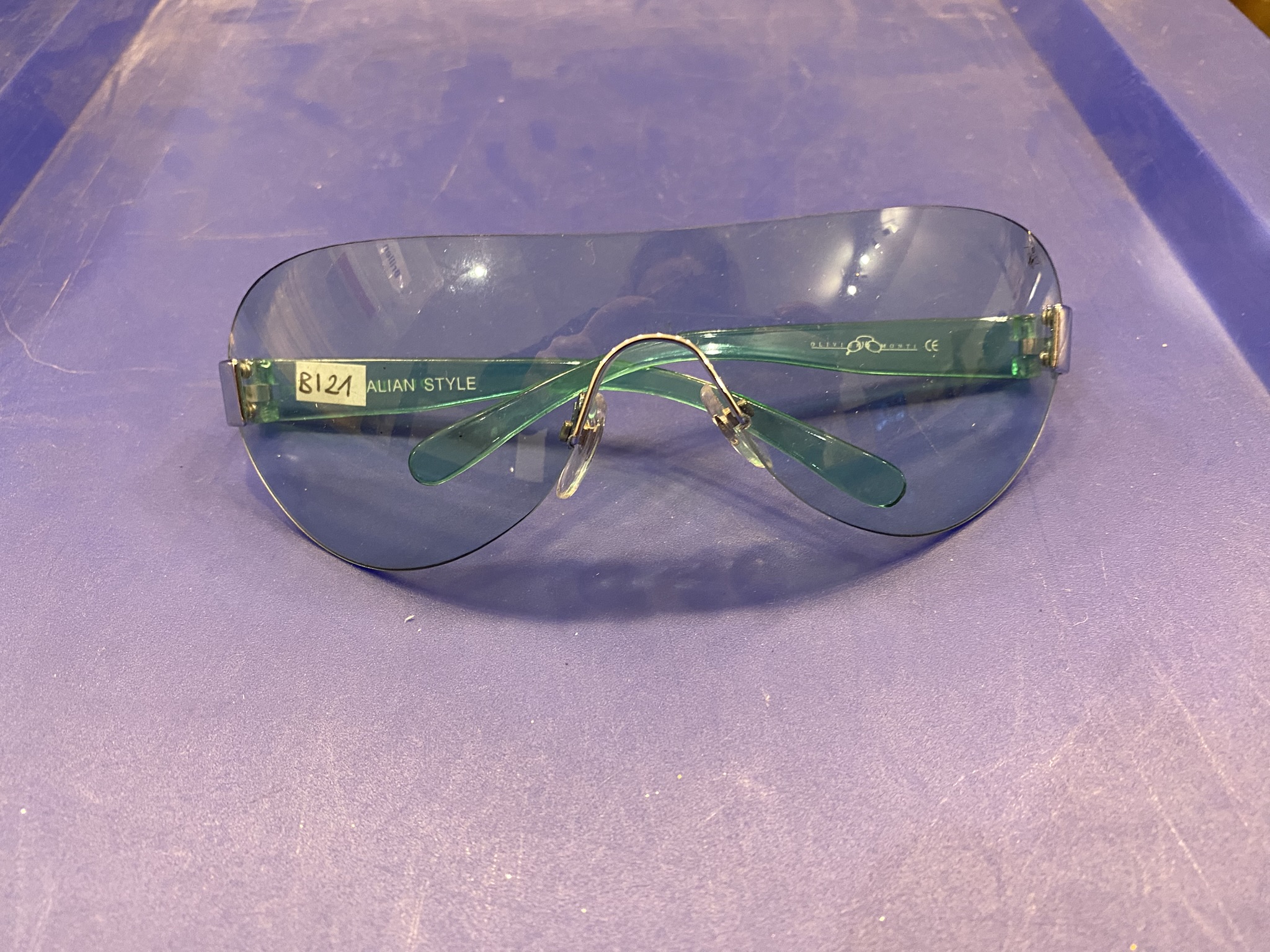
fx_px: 954
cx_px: 635
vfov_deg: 53.1
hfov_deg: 67.3
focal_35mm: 26
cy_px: 476
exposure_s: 1/50
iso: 250
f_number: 1.8
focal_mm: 4.25
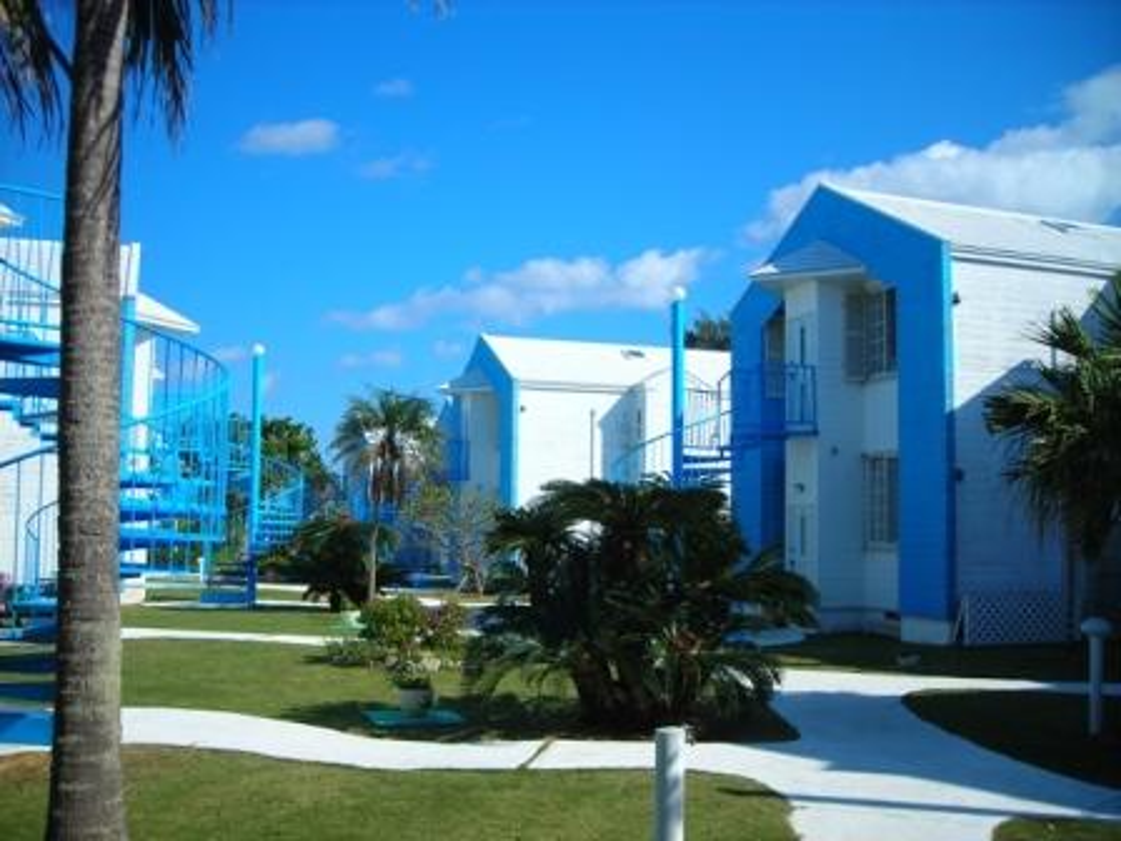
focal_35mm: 38
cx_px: 560
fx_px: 1231
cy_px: 420
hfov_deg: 49.0
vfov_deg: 37.7
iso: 50
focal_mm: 6.3
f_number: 6.4
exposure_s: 1/309
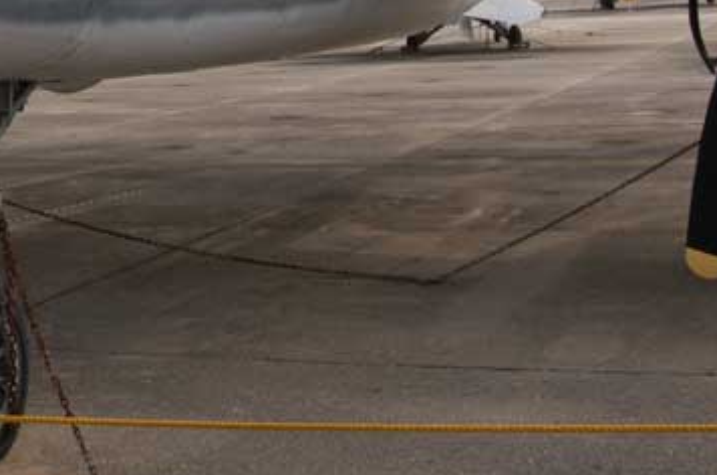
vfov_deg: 16.3
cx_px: 157
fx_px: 1610
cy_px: -32
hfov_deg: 24.7
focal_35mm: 81
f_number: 9
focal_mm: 24
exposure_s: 1/320
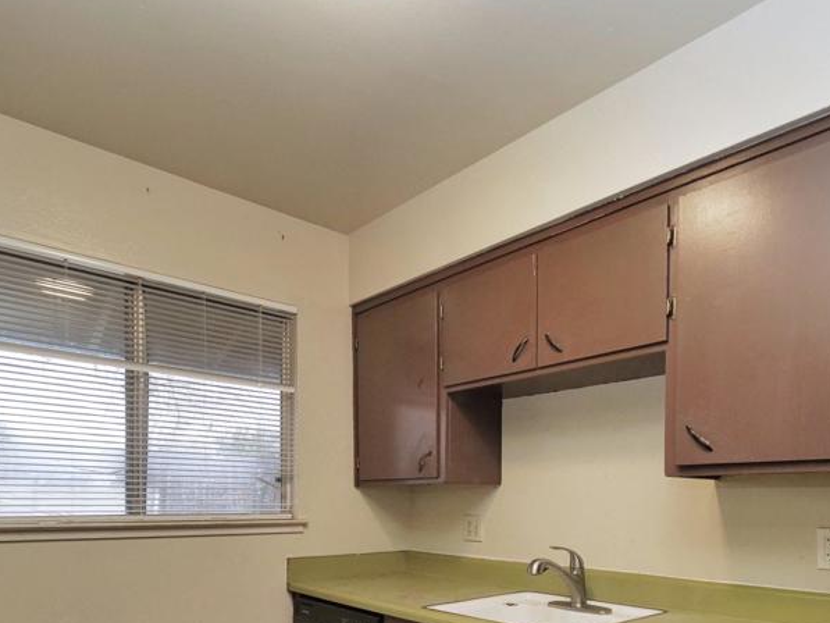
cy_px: 520
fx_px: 576
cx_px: 505
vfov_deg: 52.2
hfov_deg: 70.7
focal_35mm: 24
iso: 800
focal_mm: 7
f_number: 4
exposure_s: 1/160
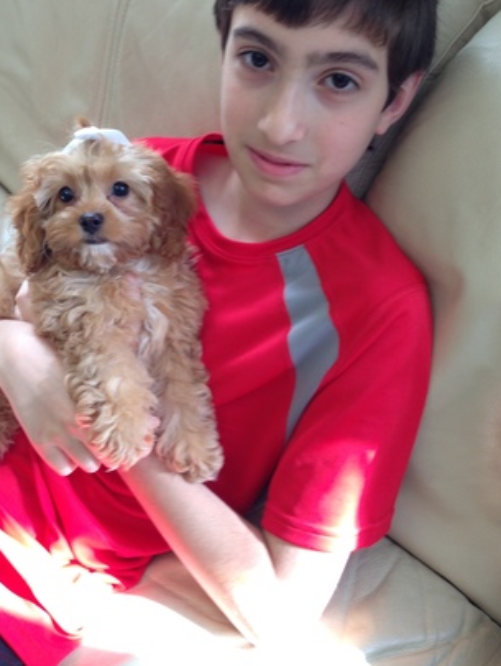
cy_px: 276
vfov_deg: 47.6
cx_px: 214
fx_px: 752
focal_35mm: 39
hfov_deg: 36.8
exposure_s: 1/40
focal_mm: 4.12
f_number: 2.4
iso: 50
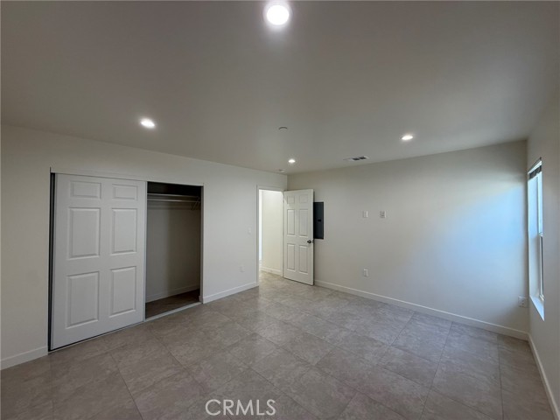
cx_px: 280
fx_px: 226
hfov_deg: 102.1
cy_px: 210
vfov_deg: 85.7
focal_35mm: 14
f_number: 2.2
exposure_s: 1/120
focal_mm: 2.22
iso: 125
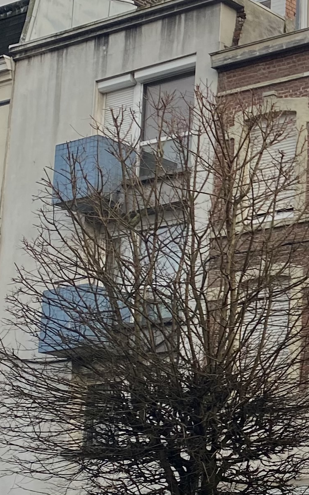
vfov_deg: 22.3
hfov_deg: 12.5
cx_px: 597
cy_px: 314
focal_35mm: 93
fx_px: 1253
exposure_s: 1/135
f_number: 1.8
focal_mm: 4.25
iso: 32
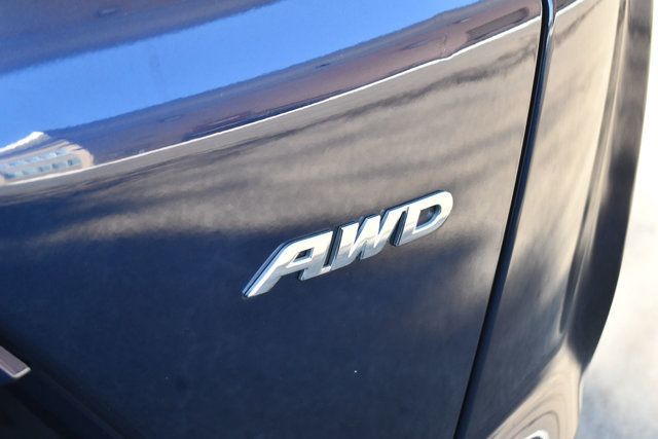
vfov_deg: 18.2
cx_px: 329
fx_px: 1371
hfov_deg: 27.0
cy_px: 220
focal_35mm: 75
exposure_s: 1/250
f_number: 5.6
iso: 720
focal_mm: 50
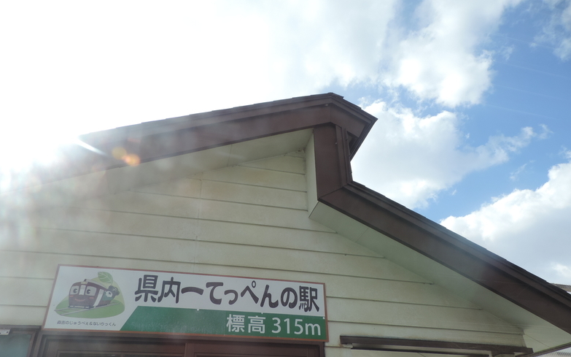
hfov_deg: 70.4
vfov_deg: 47.3
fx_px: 405
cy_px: 216
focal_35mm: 26
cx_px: 281
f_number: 3
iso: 80
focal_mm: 4.3
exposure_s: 1/1000
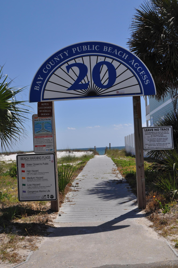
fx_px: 290
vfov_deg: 49.6
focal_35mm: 39
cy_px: 134
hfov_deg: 34.1
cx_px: 89
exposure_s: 1/500
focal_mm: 26
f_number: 11
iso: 200
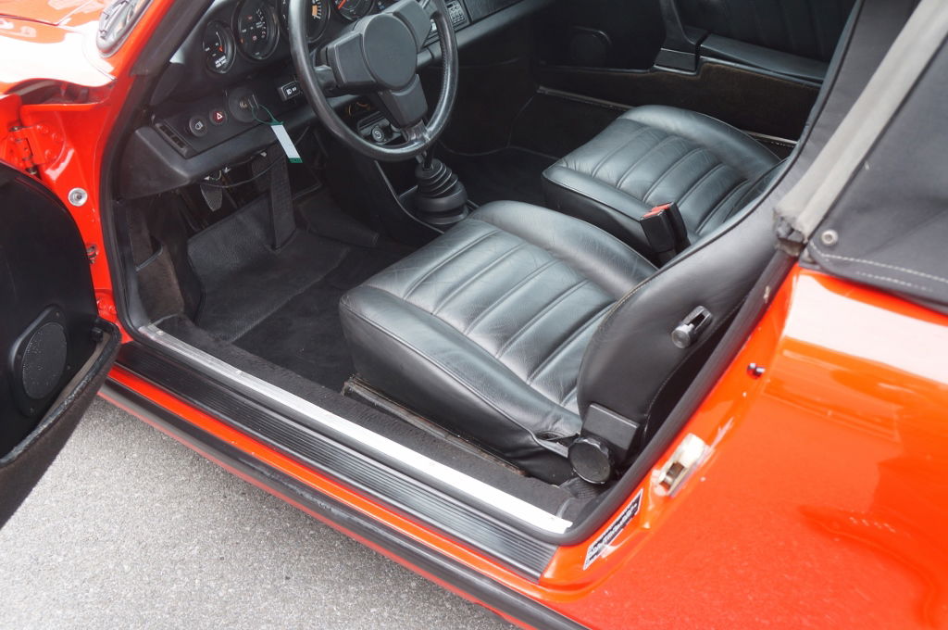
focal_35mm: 32
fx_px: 828
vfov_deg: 41.6
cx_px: 474
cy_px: 315
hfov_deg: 59.6
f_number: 5
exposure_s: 1/100
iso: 200
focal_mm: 21
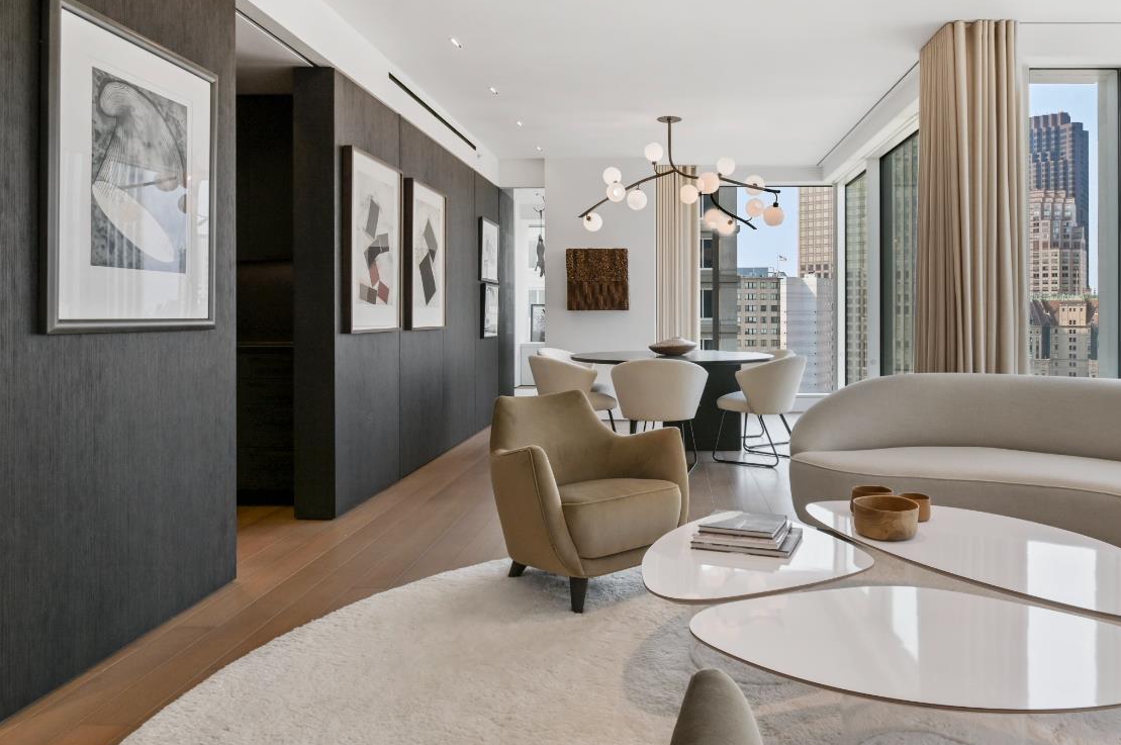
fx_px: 715
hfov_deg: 75.5
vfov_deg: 54.9
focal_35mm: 23
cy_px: 336
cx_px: 660
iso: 400
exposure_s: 1/125
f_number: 11
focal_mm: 17
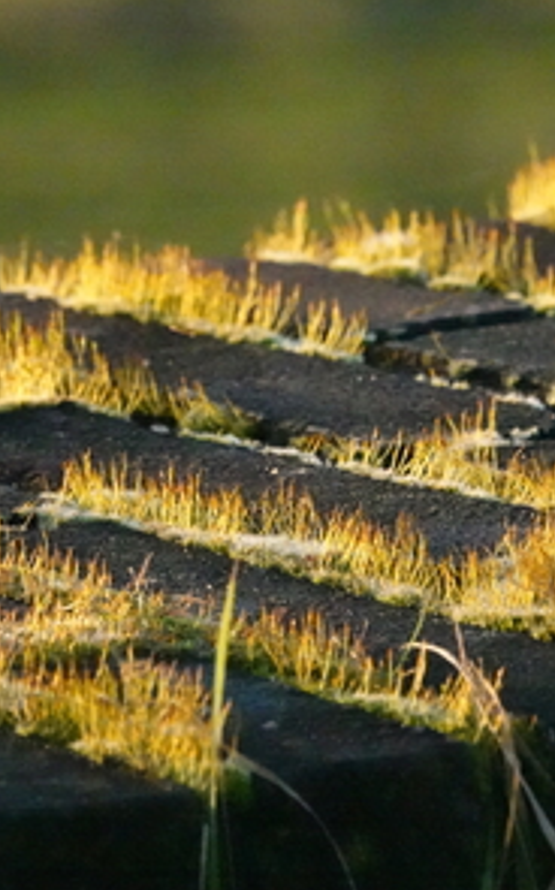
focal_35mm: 901
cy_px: 445
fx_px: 21837
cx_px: 368
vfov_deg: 2.3
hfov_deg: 1.5
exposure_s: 1/2500
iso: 12800
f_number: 8
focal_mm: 207.88
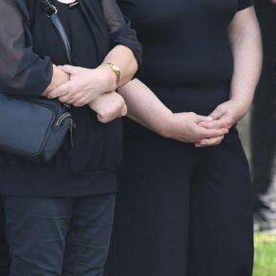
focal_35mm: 626
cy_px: 114
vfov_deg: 2.8
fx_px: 5647
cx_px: -250
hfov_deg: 2.8
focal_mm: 170
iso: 400
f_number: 5
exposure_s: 1/1000
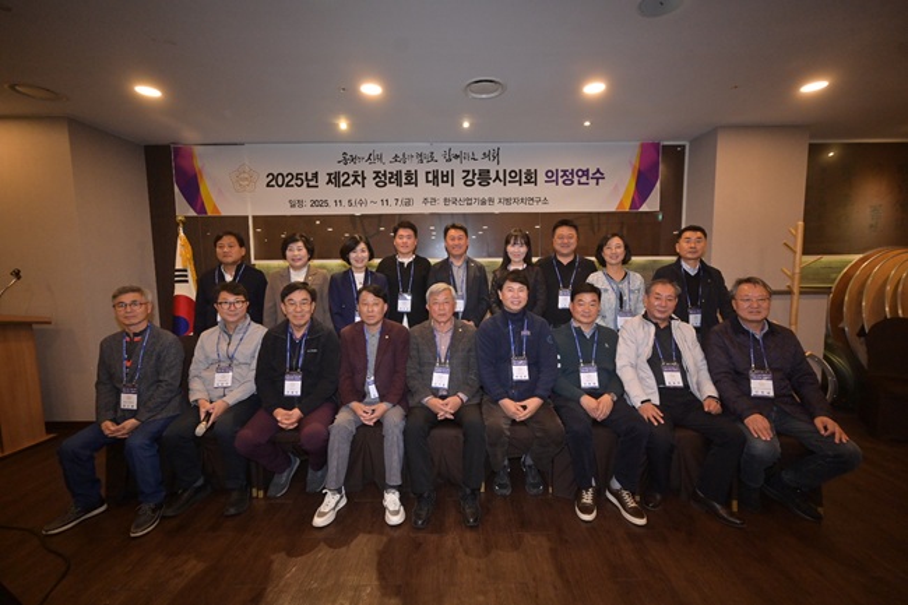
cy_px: 302
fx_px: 391
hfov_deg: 98.6
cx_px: 454
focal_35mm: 16
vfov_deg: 75.5
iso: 1600
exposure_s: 1/200
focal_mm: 15.5
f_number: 4
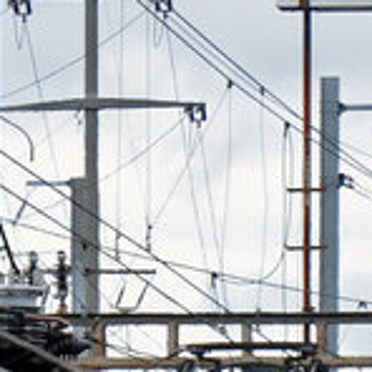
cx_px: -194
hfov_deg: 2.4
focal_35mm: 724
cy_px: 632
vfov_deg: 2.4
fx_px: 8803
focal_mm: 70
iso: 400
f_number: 5
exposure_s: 1/1000
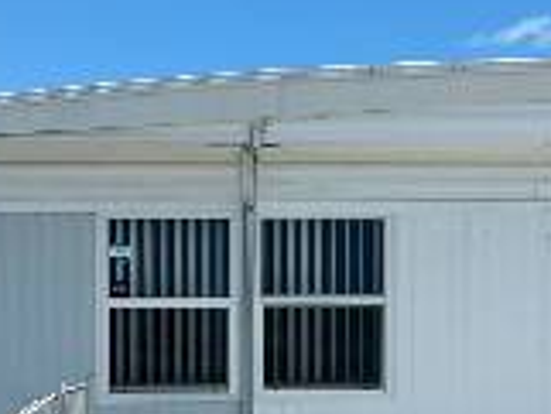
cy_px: 553
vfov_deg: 10.6
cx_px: 38
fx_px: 2182
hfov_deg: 14.2
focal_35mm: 137
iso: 50
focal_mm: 5.96
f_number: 1.6
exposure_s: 1/5348
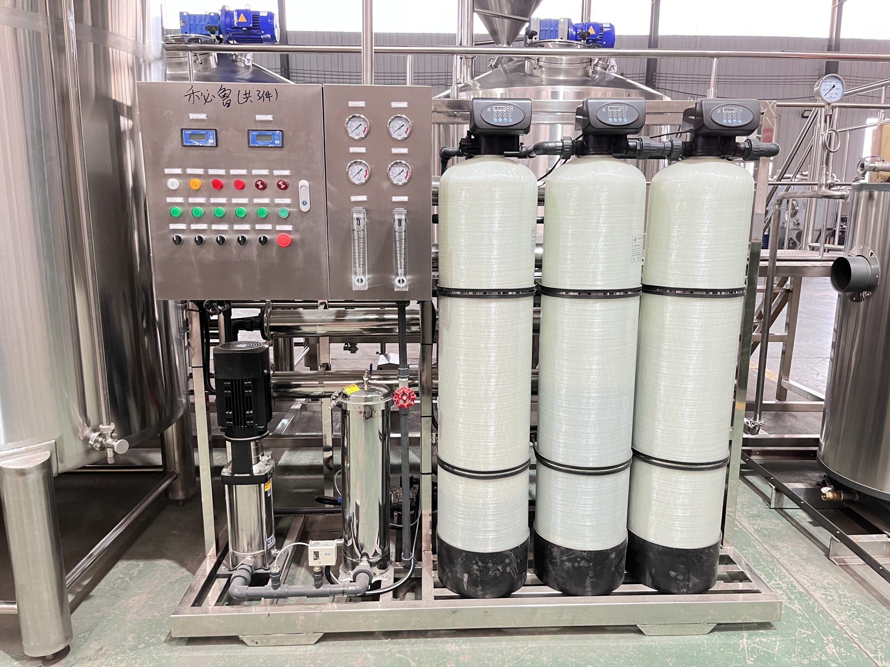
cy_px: 334
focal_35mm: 26
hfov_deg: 67.3
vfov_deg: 53.1
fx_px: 668
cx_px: 445
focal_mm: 5.1
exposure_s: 1/33
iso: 500
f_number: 1.6
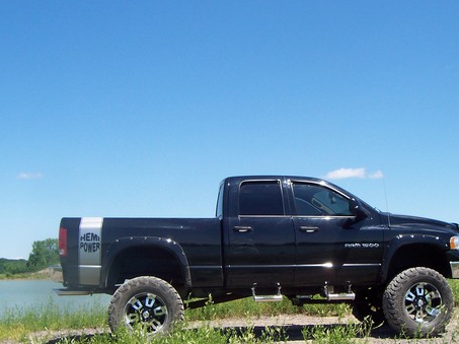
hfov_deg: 40.3
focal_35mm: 47
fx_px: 623
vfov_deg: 30.8
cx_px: 273
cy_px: 199
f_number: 5.6
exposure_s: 1/350
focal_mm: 5.6
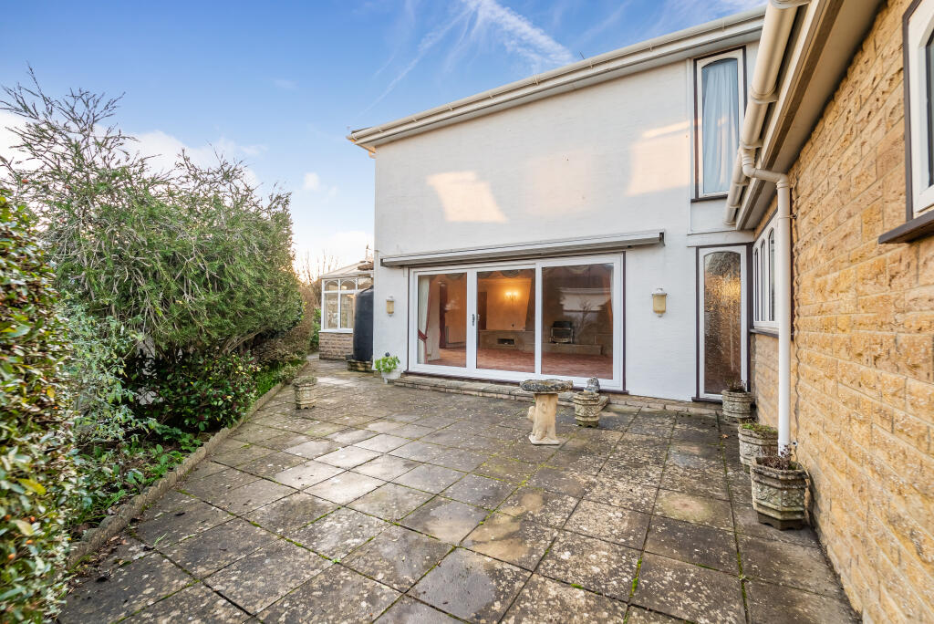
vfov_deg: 81.3
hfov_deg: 104.2
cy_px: 312
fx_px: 363
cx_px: 467
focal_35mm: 14
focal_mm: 14
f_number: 6.3
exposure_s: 1/400
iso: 320
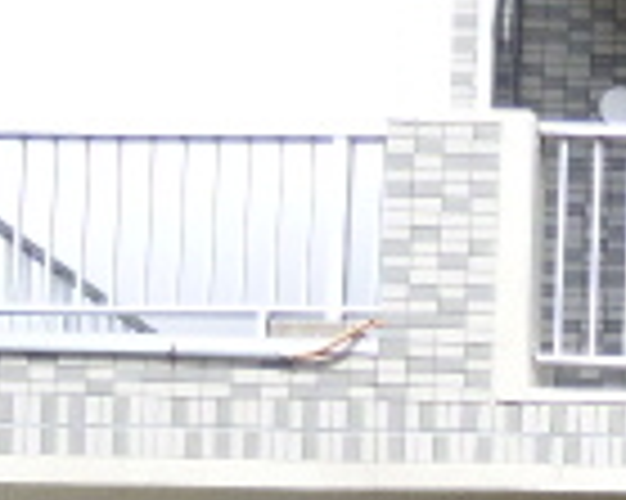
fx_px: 1666
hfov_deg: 17.4
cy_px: 982
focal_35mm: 90
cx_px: 1117
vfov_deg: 14.4
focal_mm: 3.58
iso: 100
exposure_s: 1/1300
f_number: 2.8
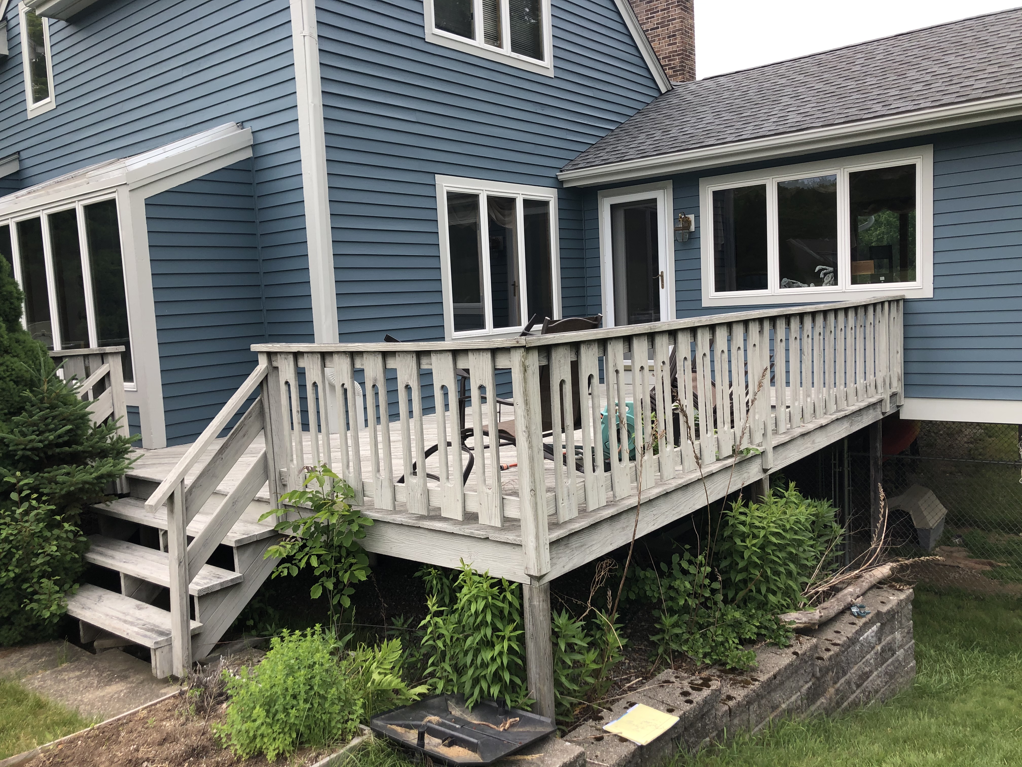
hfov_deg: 63.4
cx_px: 511
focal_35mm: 28
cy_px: 384
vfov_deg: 49.7
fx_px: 827
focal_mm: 3.99
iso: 20
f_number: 1.8
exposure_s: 1/358
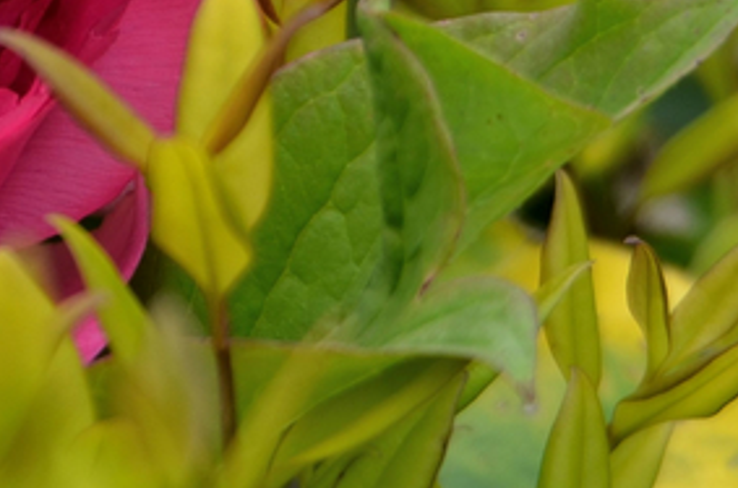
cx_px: -154
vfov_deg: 0.7
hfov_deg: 1.0
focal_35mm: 2015
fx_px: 41192
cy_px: -232
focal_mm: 380
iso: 100
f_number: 8
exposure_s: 1/250
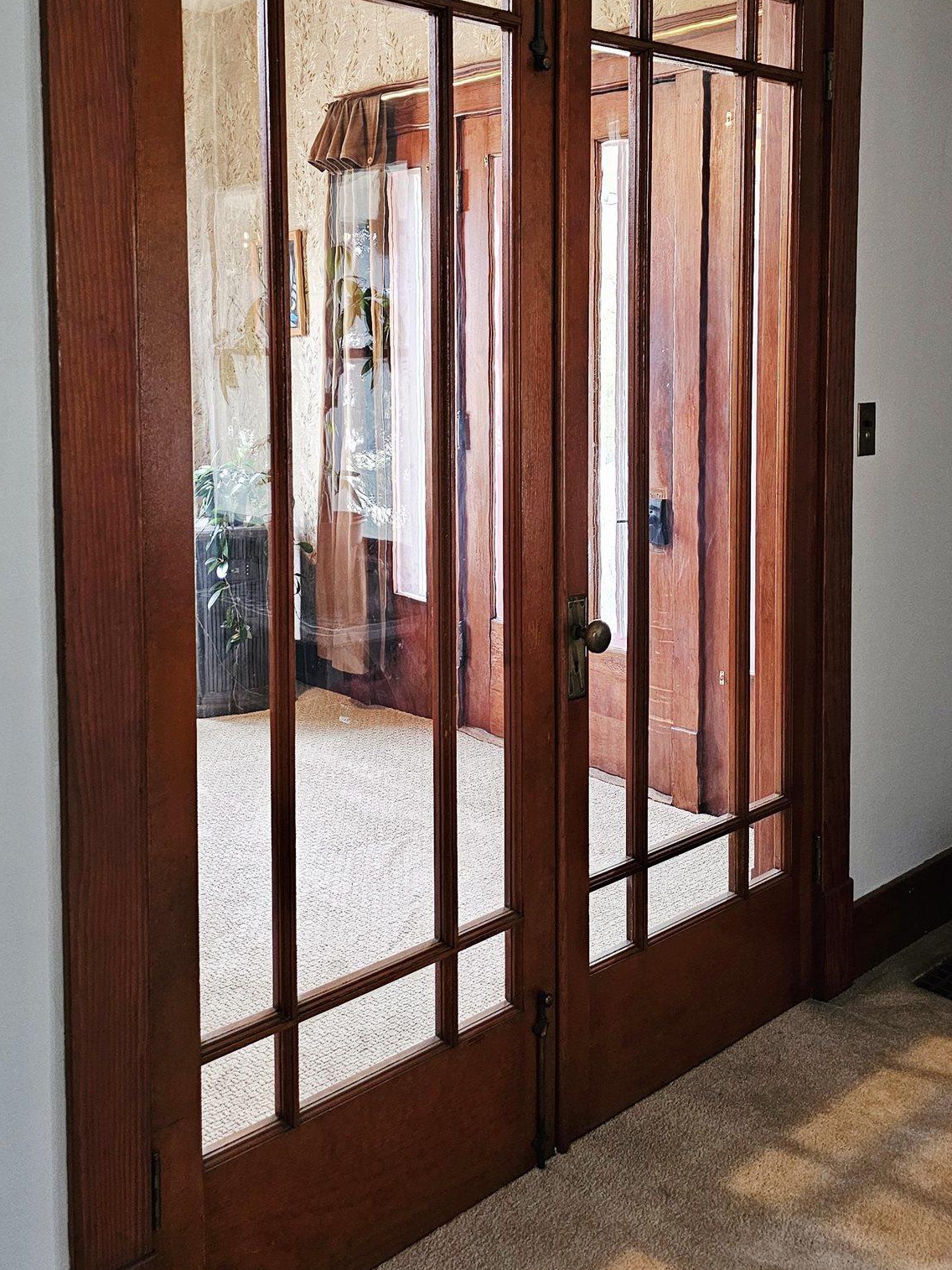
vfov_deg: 51.8
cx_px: 453
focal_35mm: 35
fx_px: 1283
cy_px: 436
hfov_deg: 40.7
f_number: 1.7
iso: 640
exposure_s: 1/60.2
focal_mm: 6.3
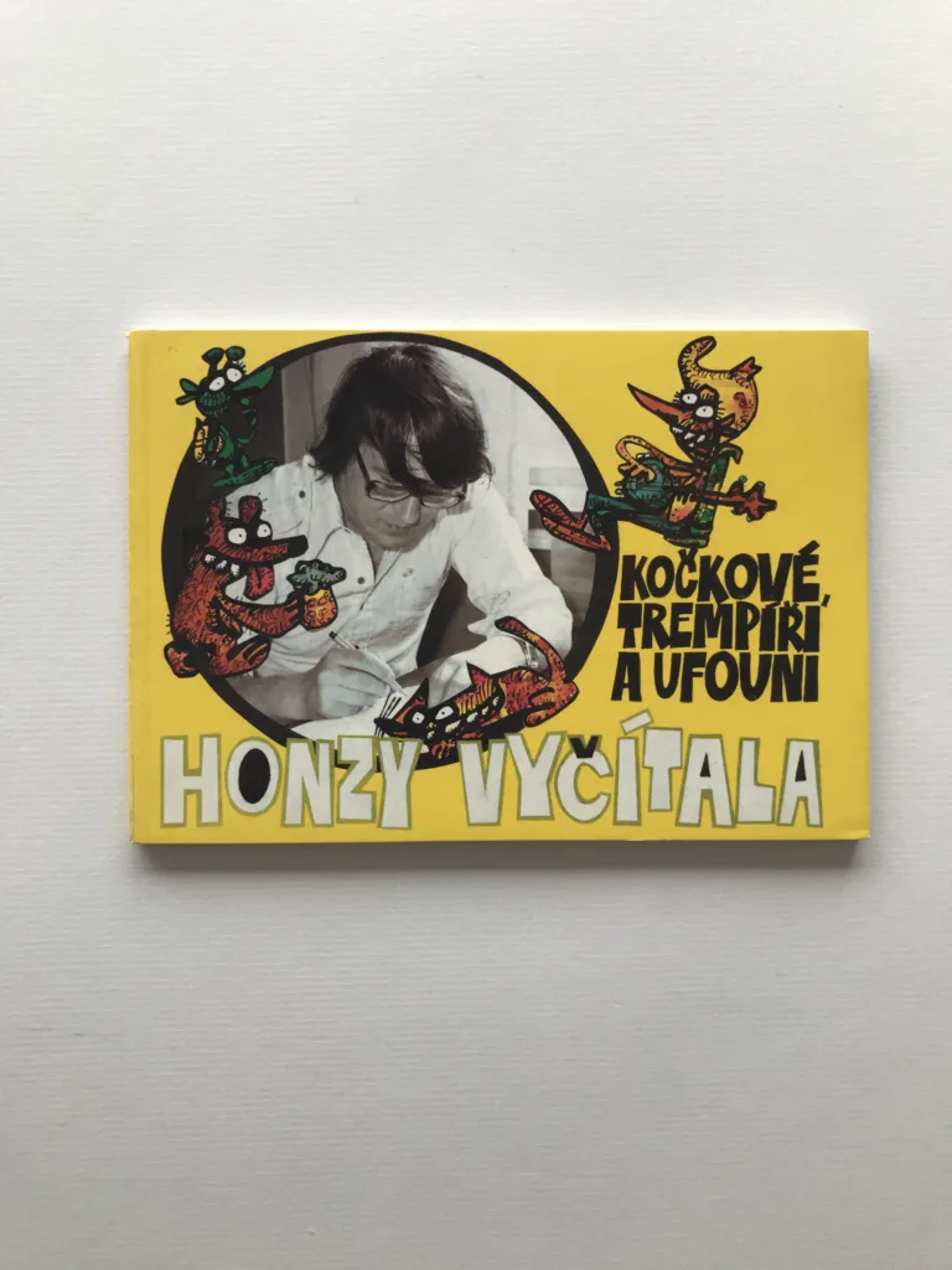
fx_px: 1027
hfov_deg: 49.7
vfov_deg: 63.4
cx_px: 476
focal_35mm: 28
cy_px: 635
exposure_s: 1/100
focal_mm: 3.99
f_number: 1.8
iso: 40
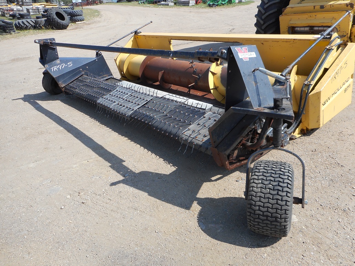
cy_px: 133
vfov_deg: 54.9
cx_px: 178
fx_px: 256
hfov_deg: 69.4
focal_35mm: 25
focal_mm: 4.5
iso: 80
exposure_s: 1/500
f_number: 3.7
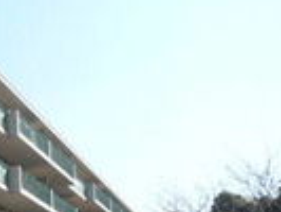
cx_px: -106
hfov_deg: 21.7
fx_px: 642
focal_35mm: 79
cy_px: 238
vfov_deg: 18.0
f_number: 4
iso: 100
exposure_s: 1/500
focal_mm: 4.4
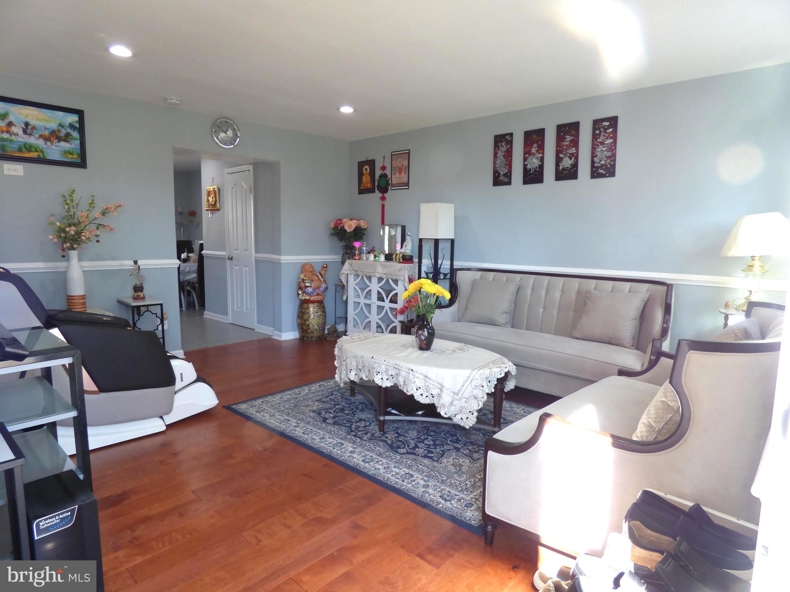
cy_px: 296
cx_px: 395
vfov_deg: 66.0
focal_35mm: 20
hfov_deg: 81.7
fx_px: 456
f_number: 2.8
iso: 250
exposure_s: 1/60
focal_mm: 3.58
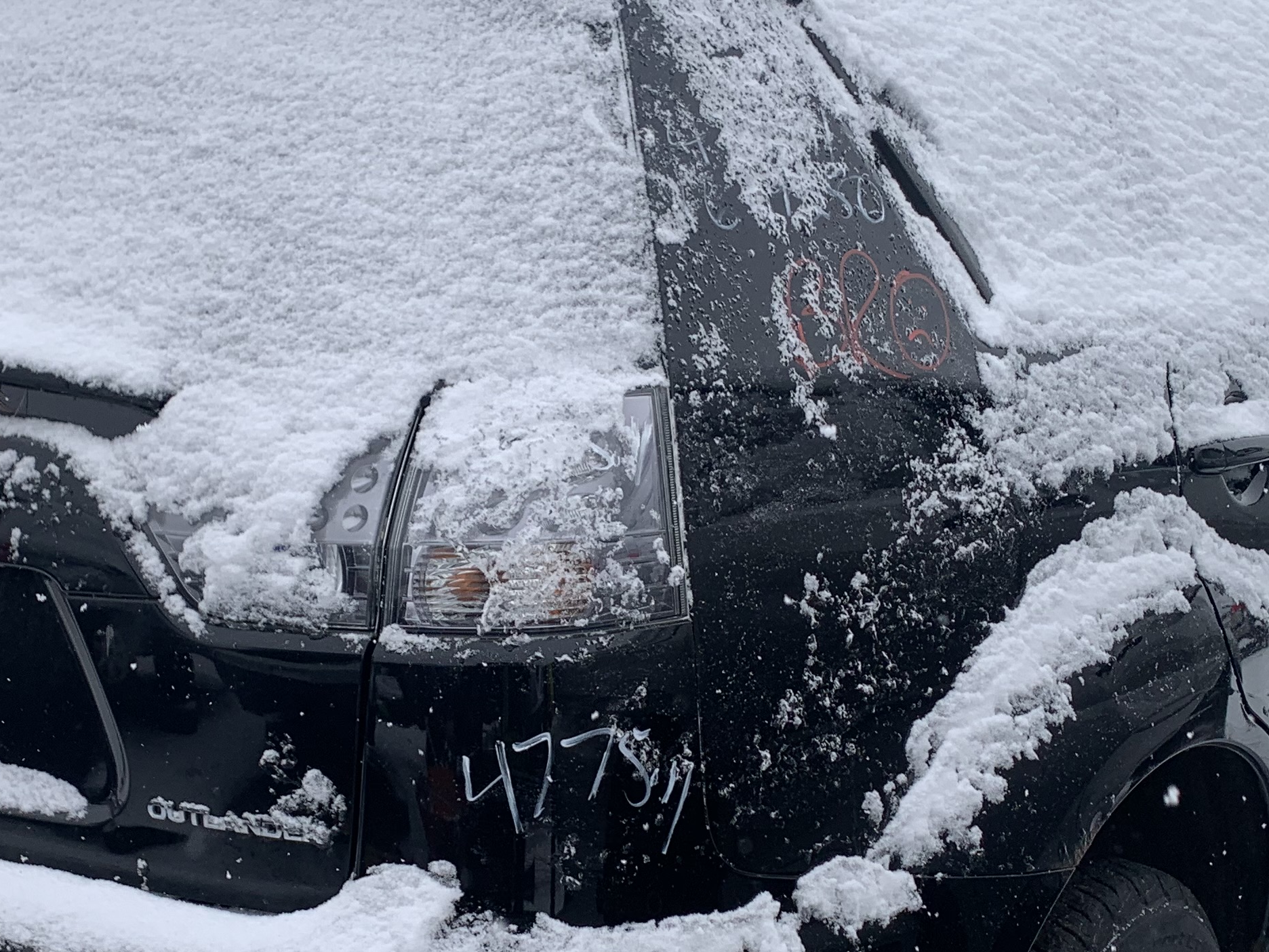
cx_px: 533
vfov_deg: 26.0
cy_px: 635
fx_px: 2053
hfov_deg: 34.3
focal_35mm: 56
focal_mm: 4.25
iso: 25
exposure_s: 1/777
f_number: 1.8
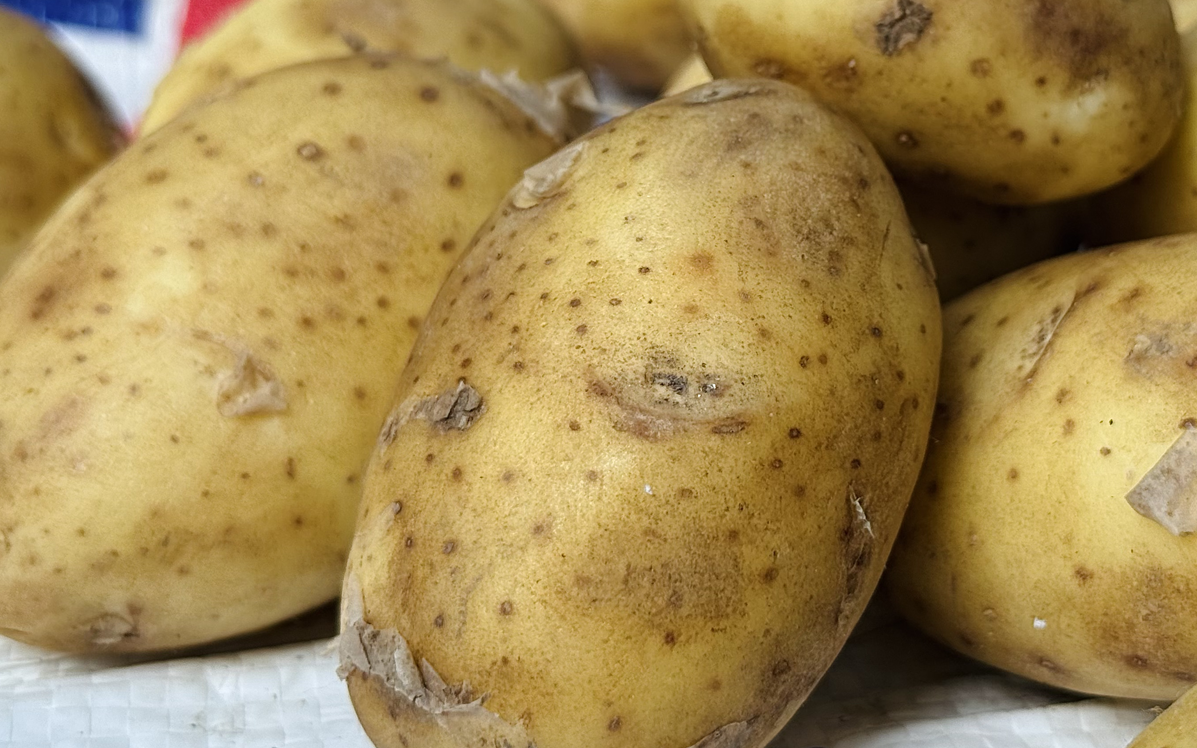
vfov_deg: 17.1
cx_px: 751
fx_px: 2479
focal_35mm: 76
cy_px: 208
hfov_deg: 27.0
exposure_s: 1/288
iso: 80
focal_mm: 6.76
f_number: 1.78
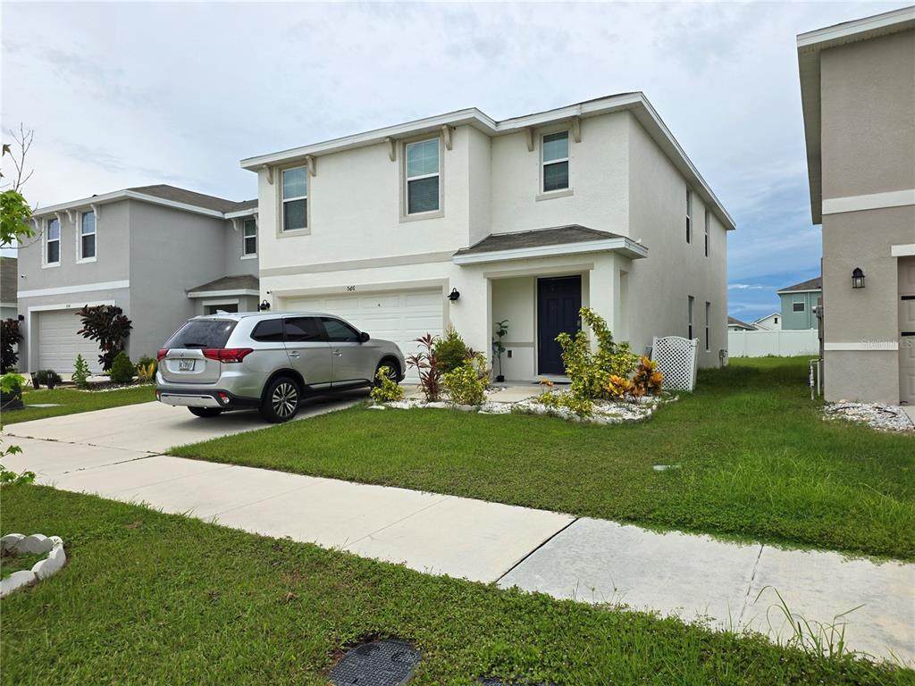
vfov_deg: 58.9
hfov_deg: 73.9
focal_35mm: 23
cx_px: 458
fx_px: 608
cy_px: 343
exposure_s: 1/7061
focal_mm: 6.25
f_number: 1.7
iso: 80
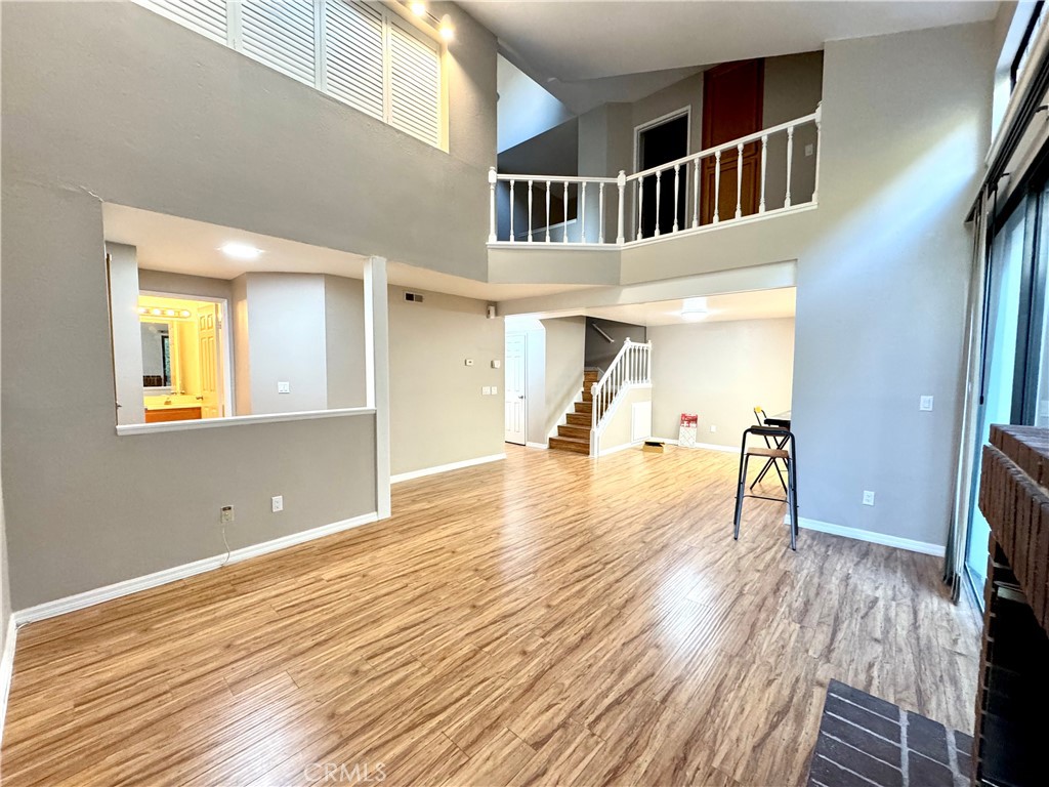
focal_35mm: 14
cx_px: 524
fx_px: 424
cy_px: 394
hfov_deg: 102.1
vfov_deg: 85.7
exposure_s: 1/60
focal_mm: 2.22
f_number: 2.2
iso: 400
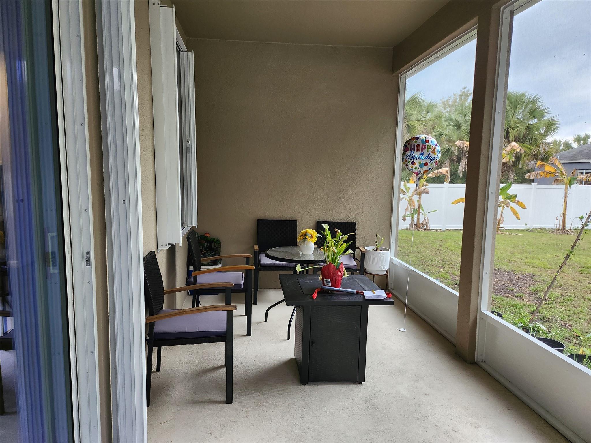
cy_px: 222
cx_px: 296
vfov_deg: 56.8
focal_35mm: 24
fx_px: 410
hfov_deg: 71.6
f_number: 1.8
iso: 200
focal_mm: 5
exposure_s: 1/120
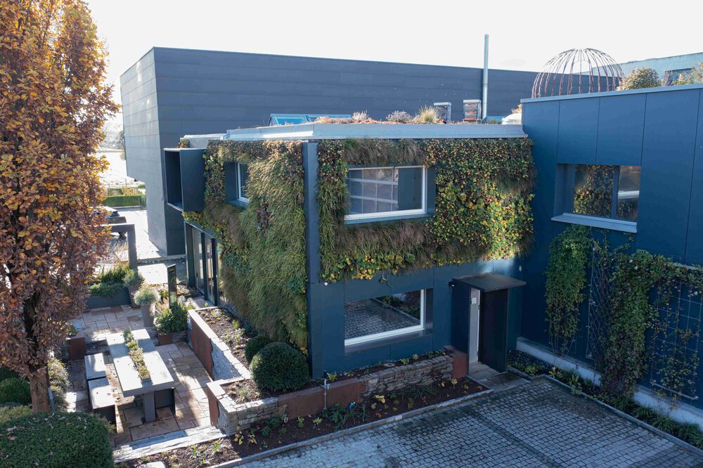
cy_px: 234
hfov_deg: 65.5
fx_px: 547
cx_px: 352
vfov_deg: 46.4
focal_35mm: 28
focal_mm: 10.26
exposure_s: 1/60
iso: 100
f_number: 3.5
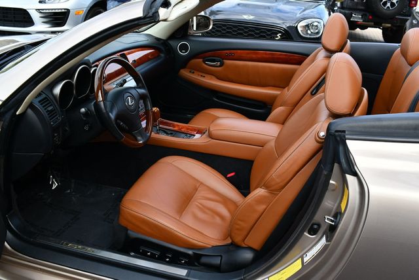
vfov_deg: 36.9
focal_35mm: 36
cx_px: 210
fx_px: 419
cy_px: 140
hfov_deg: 53.1
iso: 200
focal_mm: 18
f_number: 7.1
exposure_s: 1/250
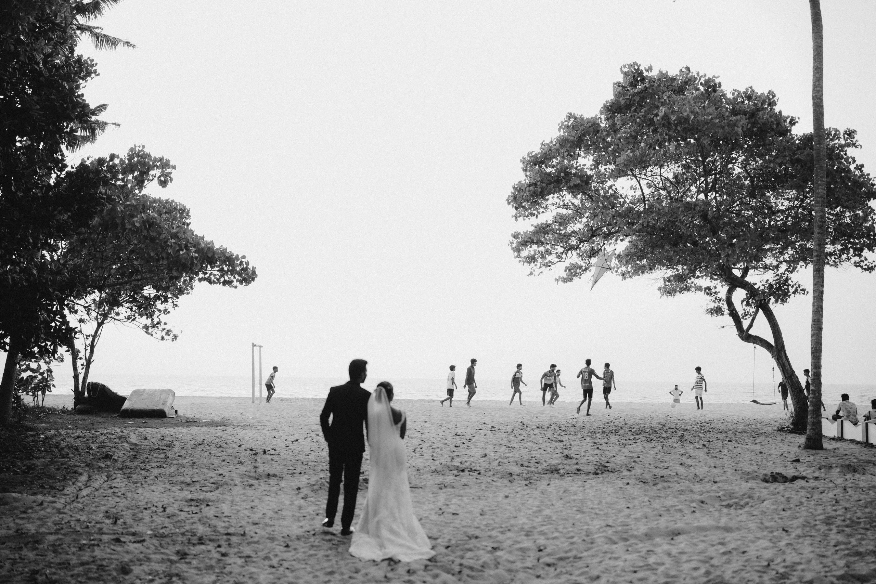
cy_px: 292
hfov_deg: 39.6
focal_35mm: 50
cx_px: 438
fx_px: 1217
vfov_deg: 27.0
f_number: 1.4
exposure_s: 1/3200
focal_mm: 50
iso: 800
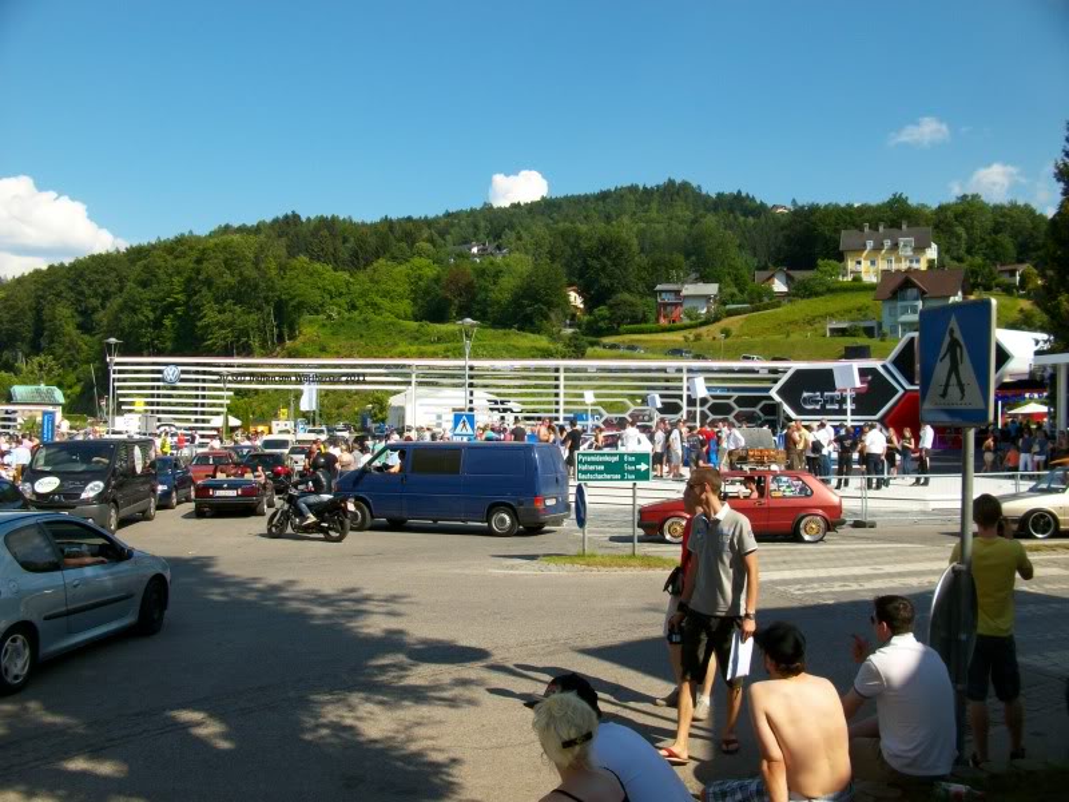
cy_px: 401
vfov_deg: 41.8
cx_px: 534
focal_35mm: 34
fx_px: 1050
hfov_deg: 54.0
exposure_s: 1/338
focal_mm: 5.7
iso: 80
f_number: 5.5
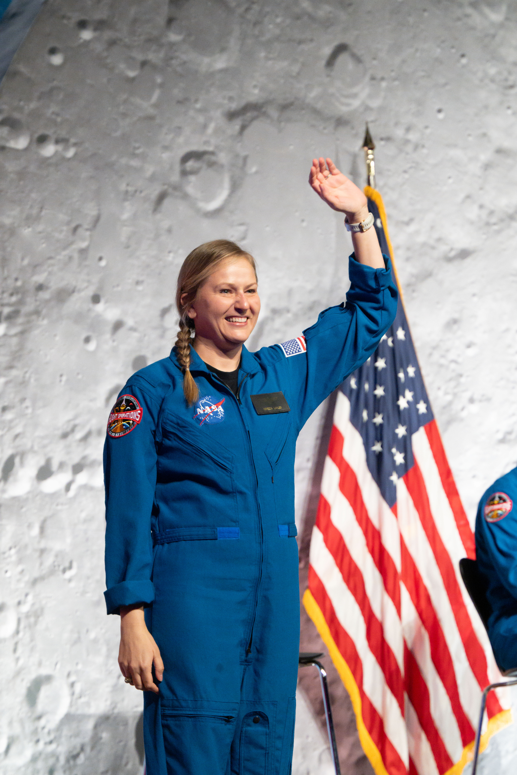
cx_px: 258
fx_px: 3339
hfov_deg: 8.9
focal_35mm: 155
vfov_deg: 13.2
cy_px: 388
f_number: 5.6
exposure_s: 1/400
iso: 6400
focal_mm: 155
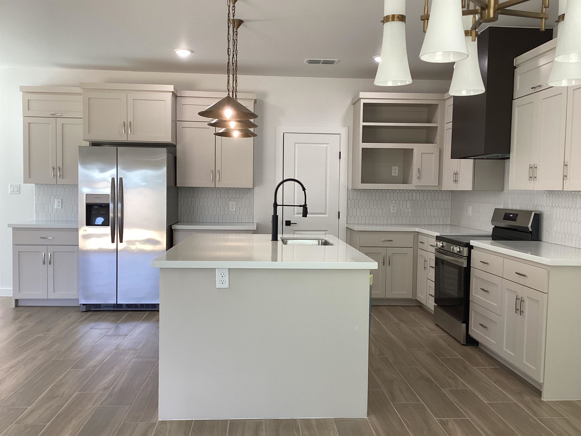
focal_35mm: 31
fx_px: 520
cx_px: 290
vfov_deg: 45.4
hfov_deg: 58.4
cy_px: 218
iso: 64
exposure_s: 1/60
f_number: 2.4
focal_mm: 3.3
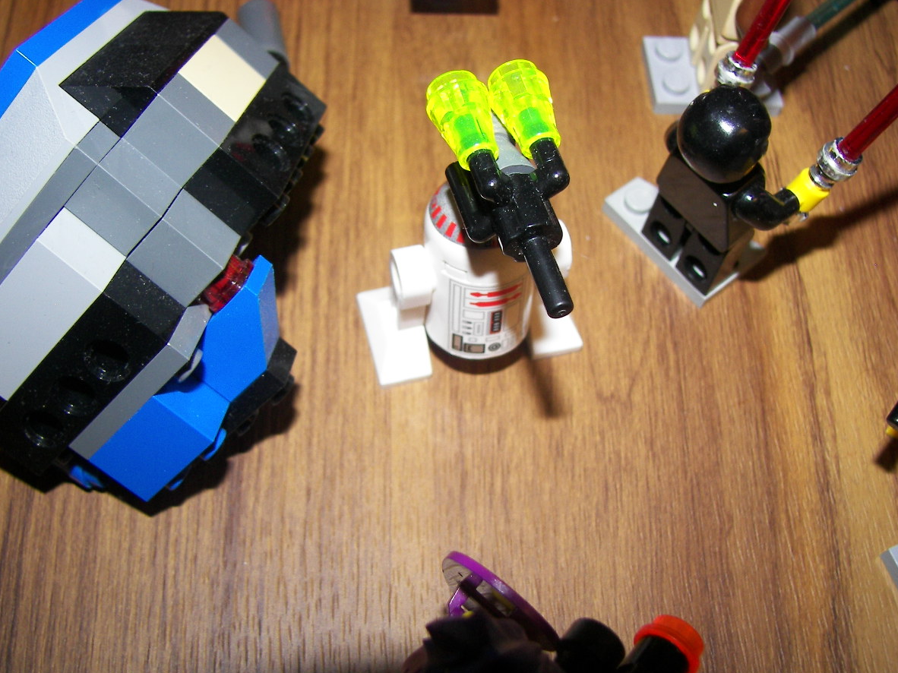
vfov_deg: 36.8
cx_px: 450
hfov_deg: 47.9
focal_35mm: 39
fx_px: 1012
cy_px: 360
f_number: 2.8
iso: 100
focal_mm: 6
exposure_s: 1/30
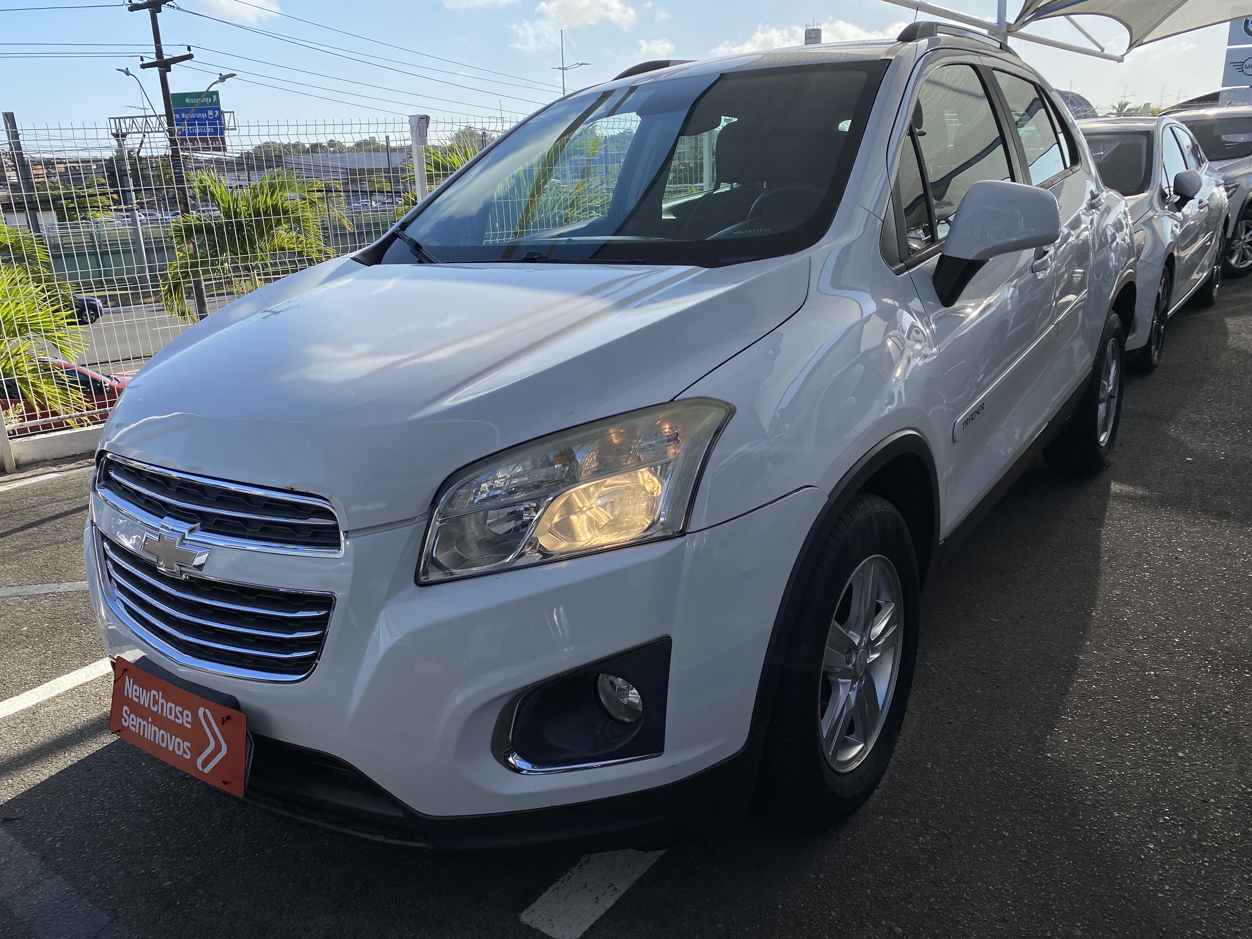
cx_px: 626
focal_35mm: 26
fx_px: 940
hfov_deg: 67.3
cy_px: 470
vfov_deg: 53.1
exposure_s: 1/3846
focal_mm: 4.25
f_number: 1.8
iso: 32
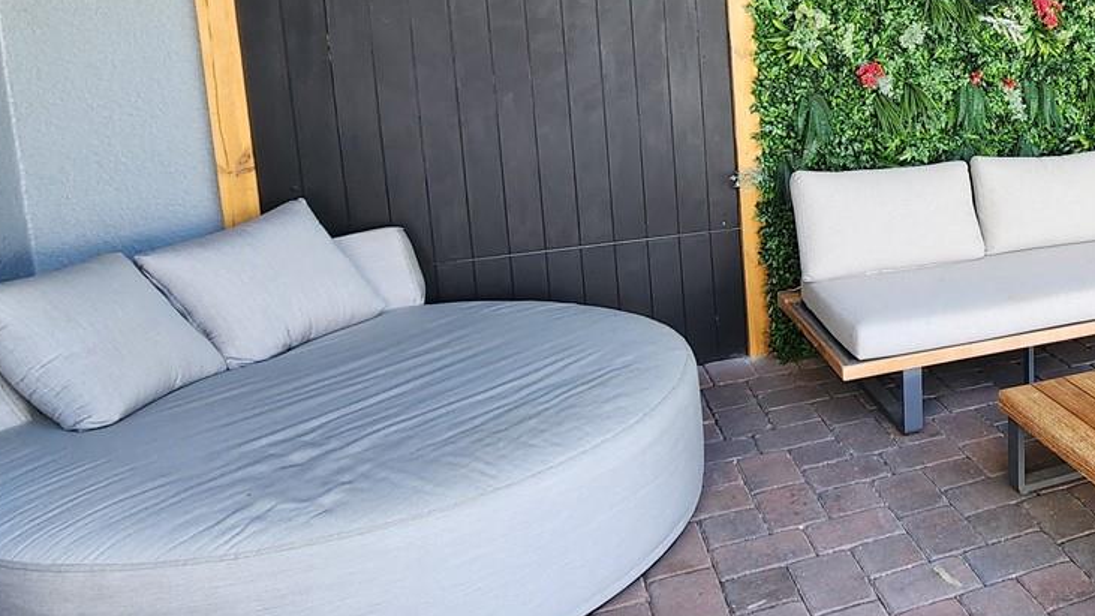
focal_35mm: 31
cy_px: 138
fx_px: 900
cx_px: 1032
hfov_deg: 52.9
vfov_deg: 36.7
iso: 64
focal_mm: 2.2
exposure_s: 1/120
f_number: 2.2
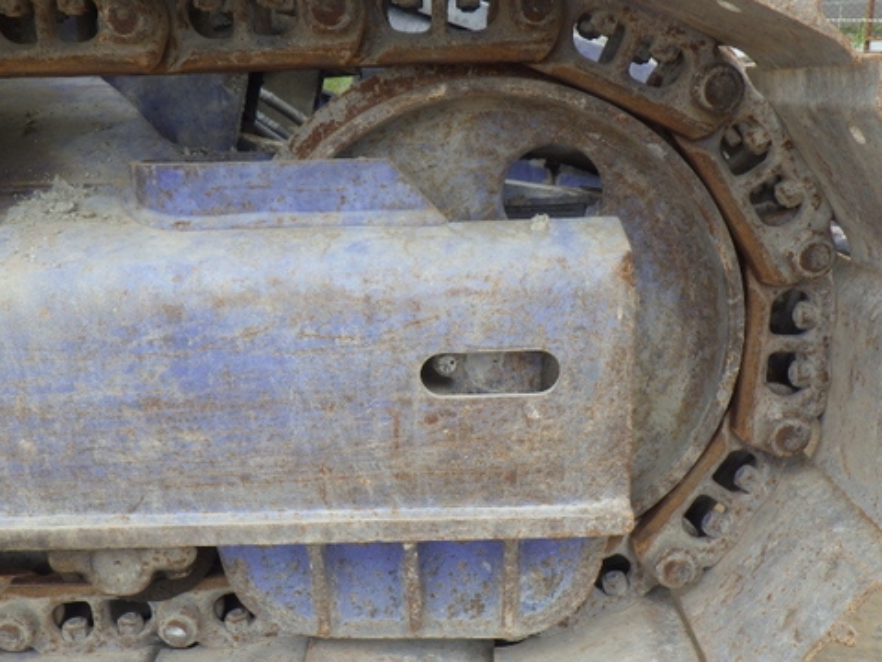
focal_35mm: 34
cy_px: 331
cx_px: 441
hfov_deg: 54.0
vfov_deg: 41.8
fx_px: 866
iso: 125
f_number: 4.6
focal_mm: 6.1
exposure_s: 1/160
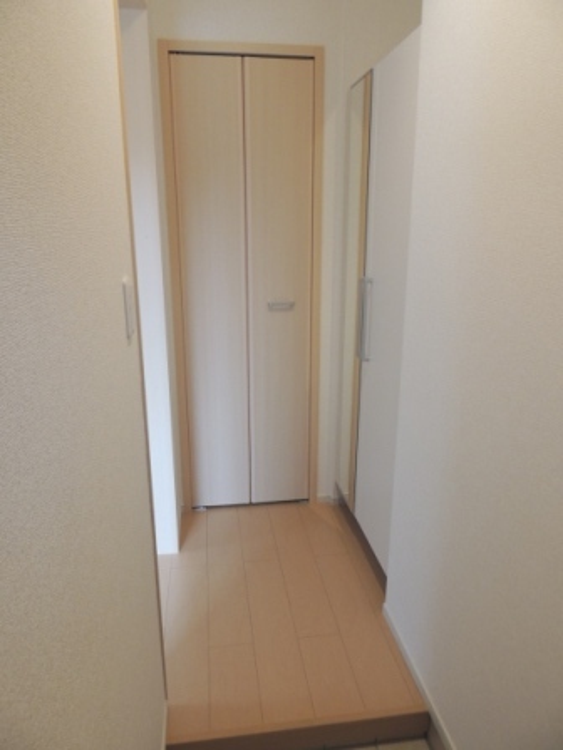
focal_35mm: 24
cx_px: 282
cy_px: 375
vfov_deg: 71.6
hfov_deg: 56.8
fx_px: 520
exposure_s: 1/30
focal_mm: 4.3
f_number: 3
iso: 360
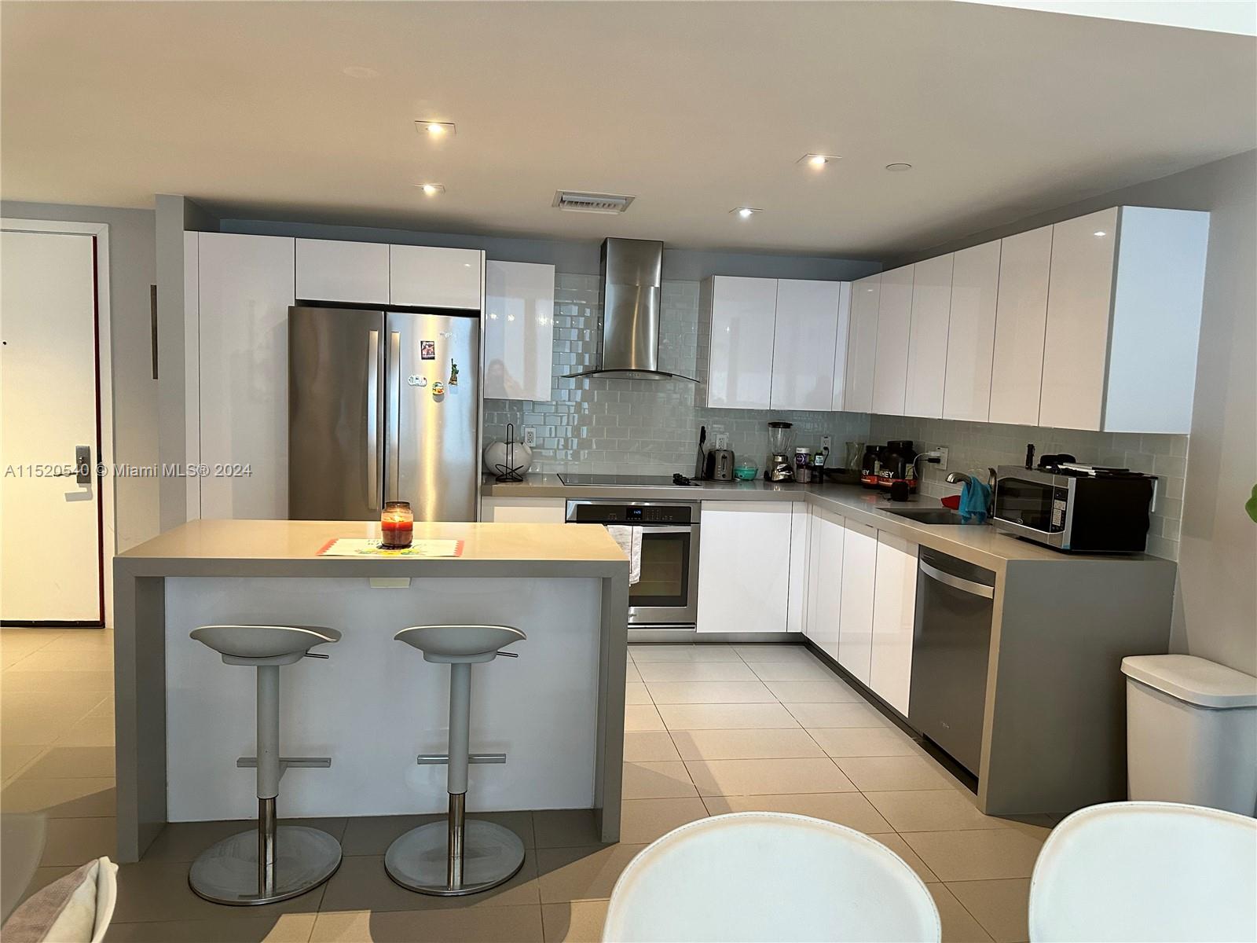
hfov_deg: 71.6
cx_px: 628
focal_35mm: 24
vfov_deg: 56.8
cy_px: 472
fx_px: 872
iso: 320
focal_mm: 6.86
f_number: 1.78
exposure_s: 1/60
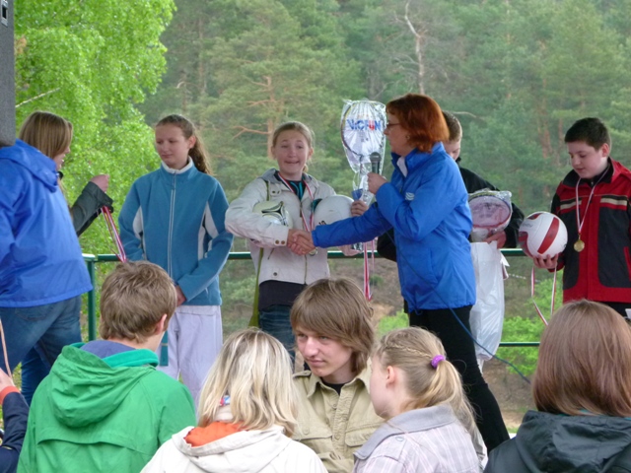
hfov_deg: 13.1
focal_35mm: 151
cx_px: 316
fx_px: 2753
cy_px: 236
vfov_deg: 9.8
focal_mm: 27.2
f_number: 3.7
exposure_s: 1/160
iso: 320
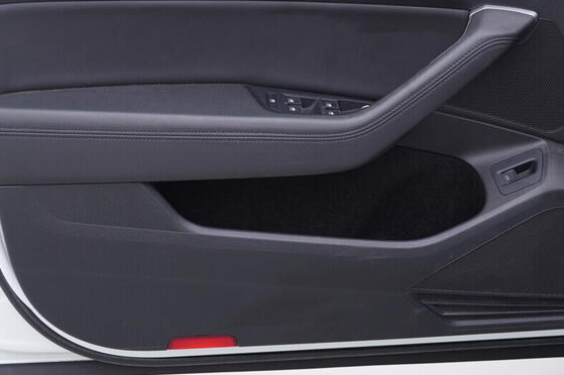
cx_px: 338
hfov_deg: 30.4
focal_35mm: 66
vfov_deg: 20.5
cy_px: 114
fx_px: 1033
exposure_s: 1/50
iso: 125
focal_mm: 24
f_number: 3.2
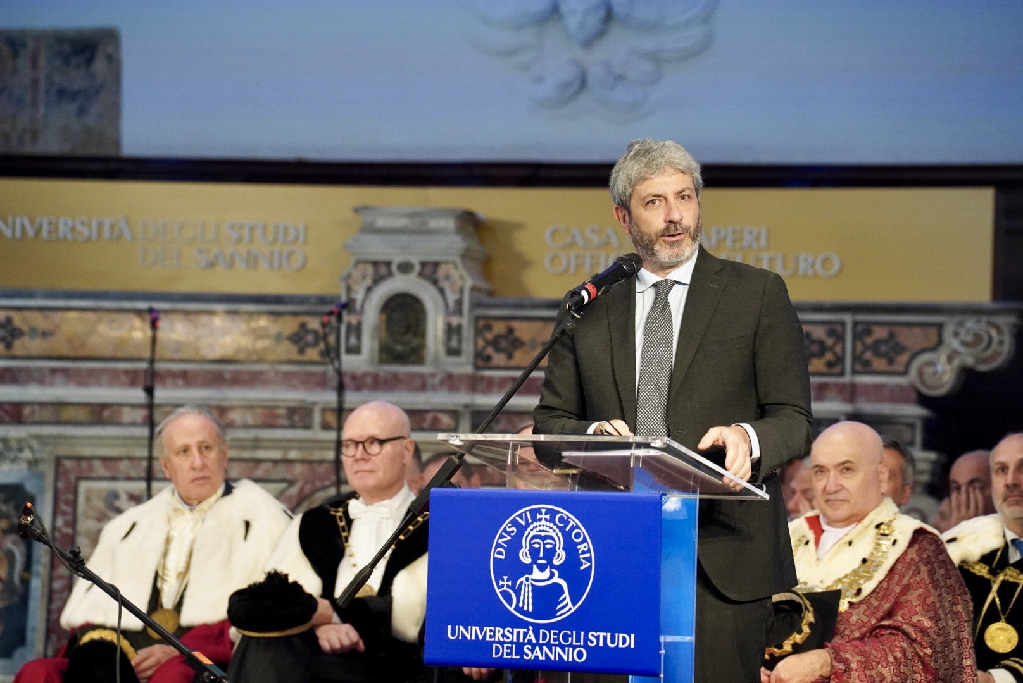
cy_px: 342
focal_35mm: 150
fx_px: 4265
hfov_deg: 13.7
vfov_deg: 9.2
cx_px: 512
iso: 5000
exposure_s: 1/500
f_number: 5
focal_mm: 150
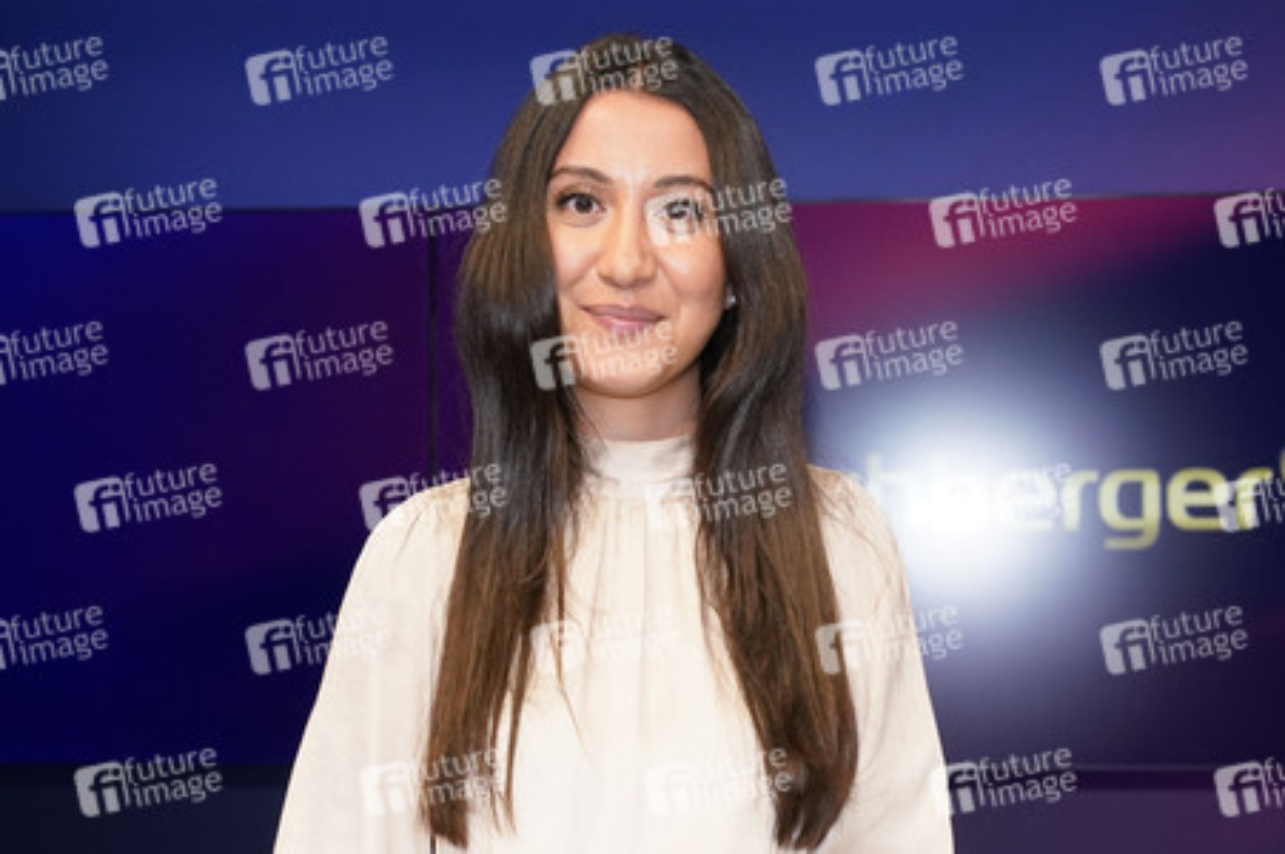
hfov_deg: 41.1
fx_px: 1712
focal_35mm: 48
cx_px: 642
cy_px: 427
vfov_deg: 28.0
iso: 2000
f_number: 5
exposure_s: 1/160
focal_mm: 48
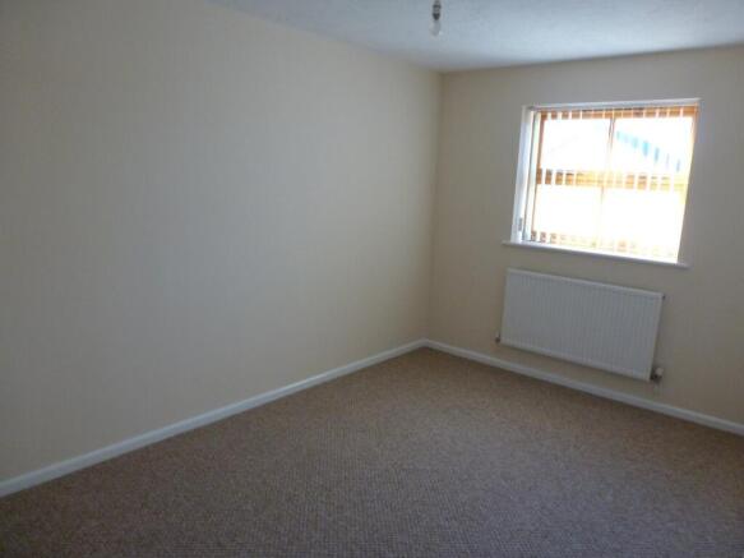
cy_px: 279
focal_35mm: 24
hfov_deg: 71.6
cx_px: 372
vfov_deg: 56.8
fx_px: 516
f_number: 3.3
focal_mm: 4.3
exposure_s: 1/60
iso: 320
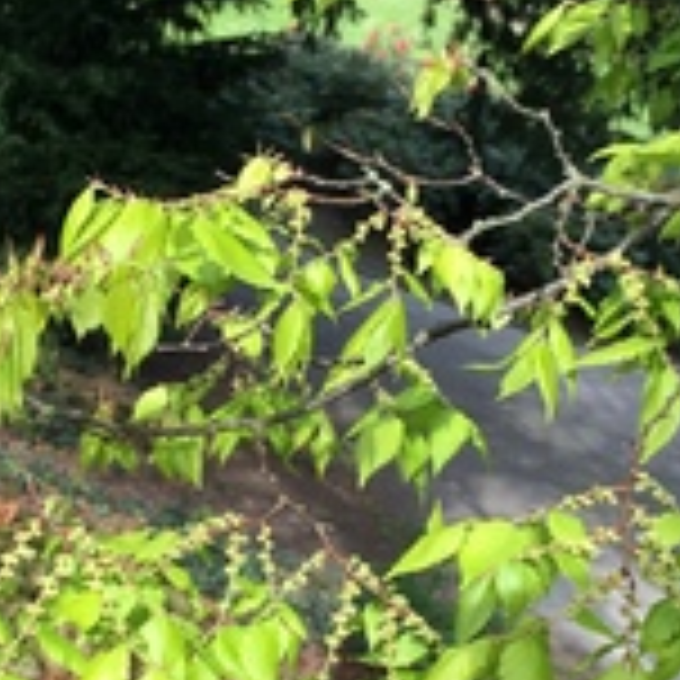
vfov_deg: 25.1
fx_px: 1511
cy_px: 491
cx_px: 243
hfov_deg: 25.3
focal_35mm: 68
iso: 32
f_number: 2.2
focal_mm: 4.15
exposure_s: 1/376
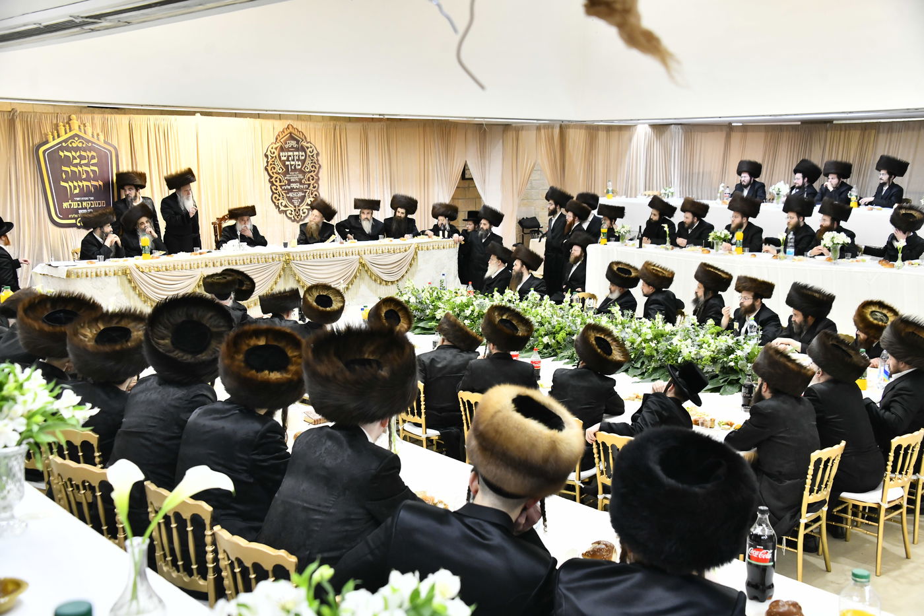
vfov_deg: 33.4
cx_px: 462
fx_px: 1026
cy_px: 308
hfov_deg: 48.5
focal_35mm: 40
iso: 2000
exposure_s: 1/160
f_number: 5.6
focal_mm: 40
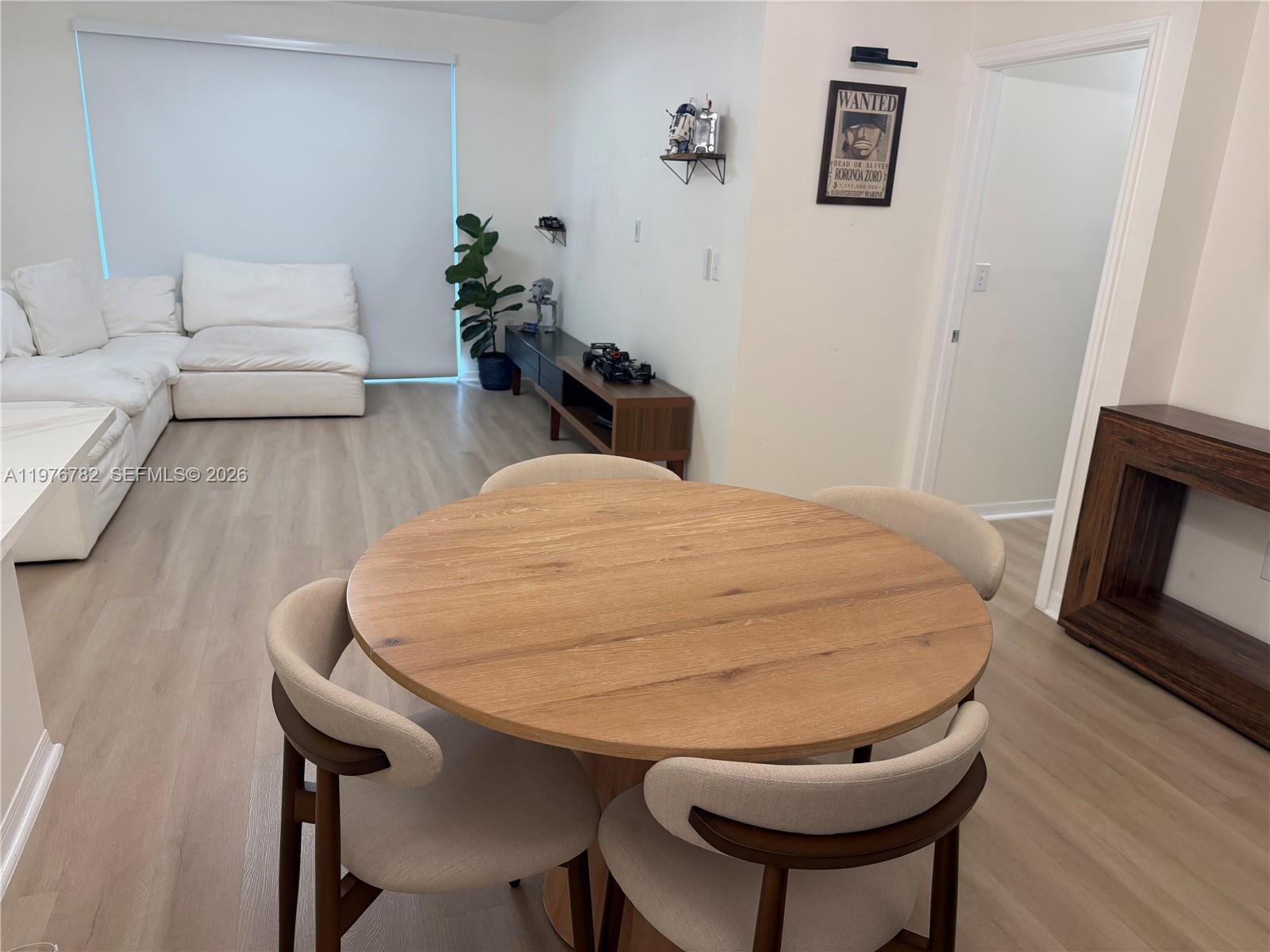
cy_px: 476
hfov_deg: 71.6
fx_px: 881
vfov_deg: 56.8
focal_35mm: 24
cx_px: 635
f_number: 1.78
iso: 160
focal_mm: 6.76
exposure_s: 1/120
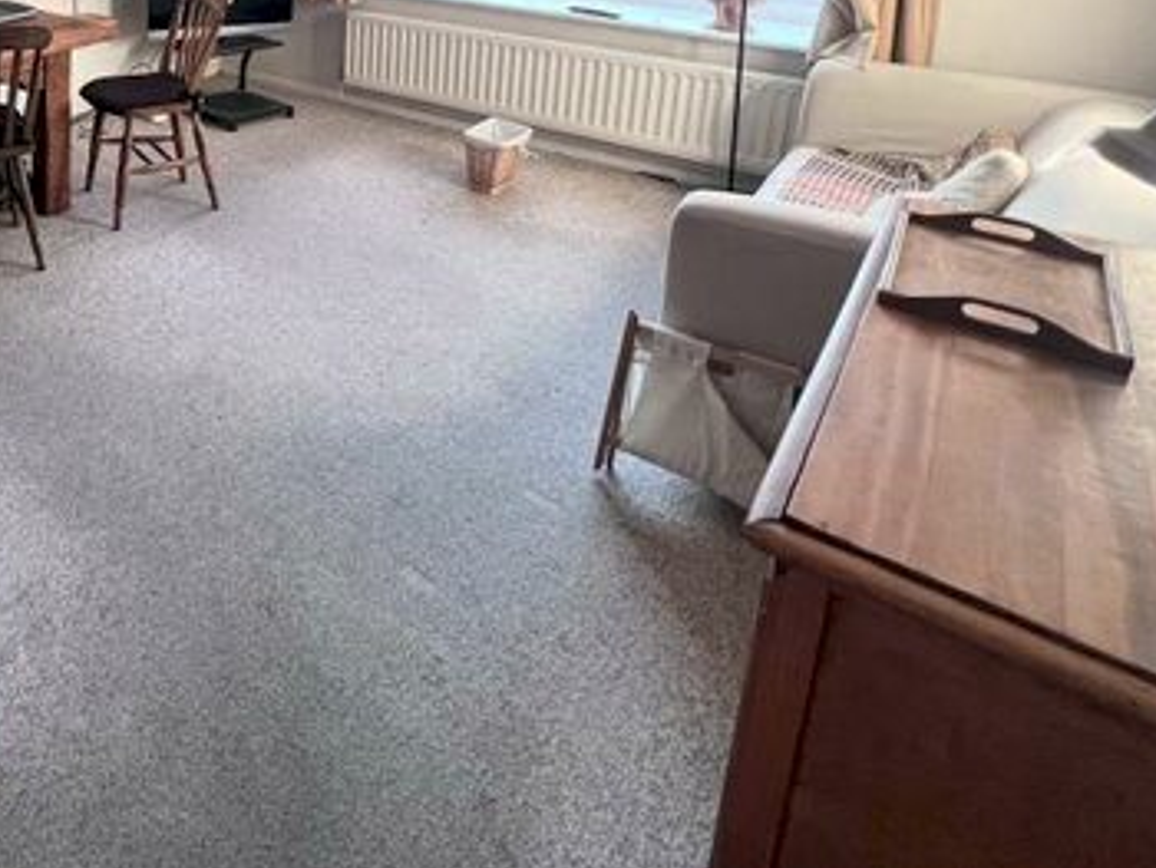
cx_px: 126
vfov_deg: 46.3
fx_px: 869
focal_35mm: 26
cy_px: 41
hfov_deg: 58.1
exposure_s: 1/99
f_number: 1.8
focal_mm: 1.57
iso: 160
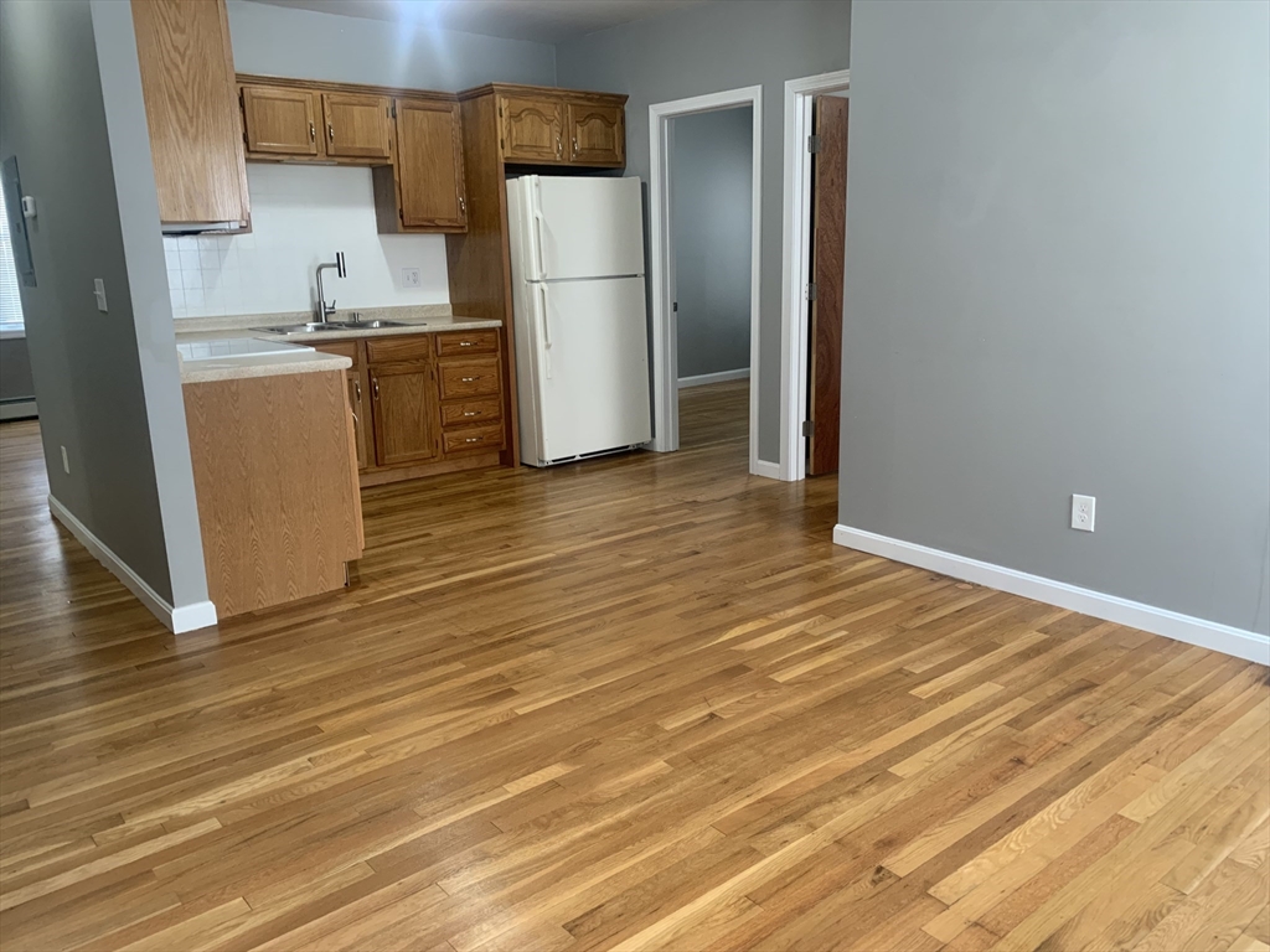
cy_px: 476
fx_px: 954
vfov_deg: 53.1
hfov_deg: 67.3
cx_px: 635
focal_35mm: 26
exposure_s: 1/60
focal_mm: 4.25
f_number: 1.8
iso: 160
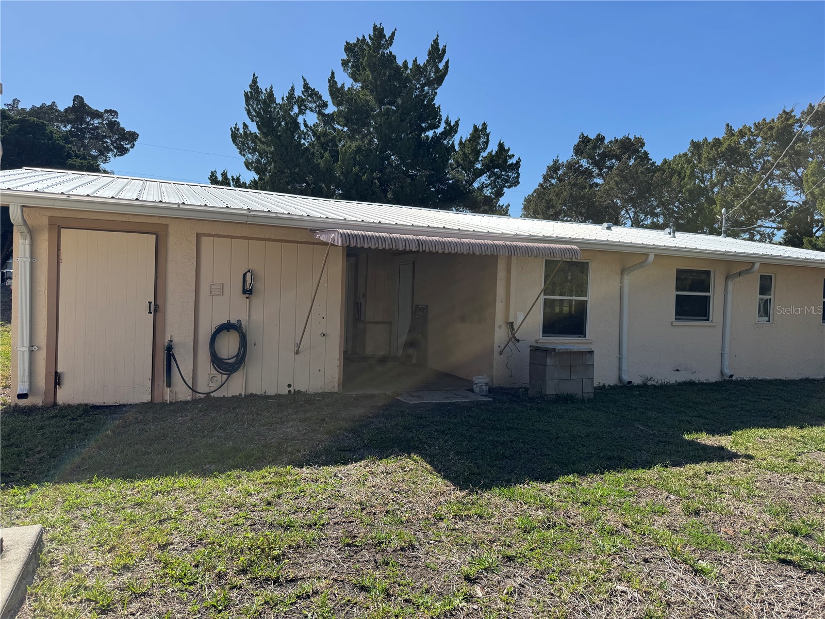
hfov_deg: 71.6
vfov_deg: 56.8
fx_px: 572
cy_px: 310
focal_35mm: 24
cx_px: 412
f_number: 1.78
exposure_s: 1/3096
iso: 80
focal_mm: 6.76
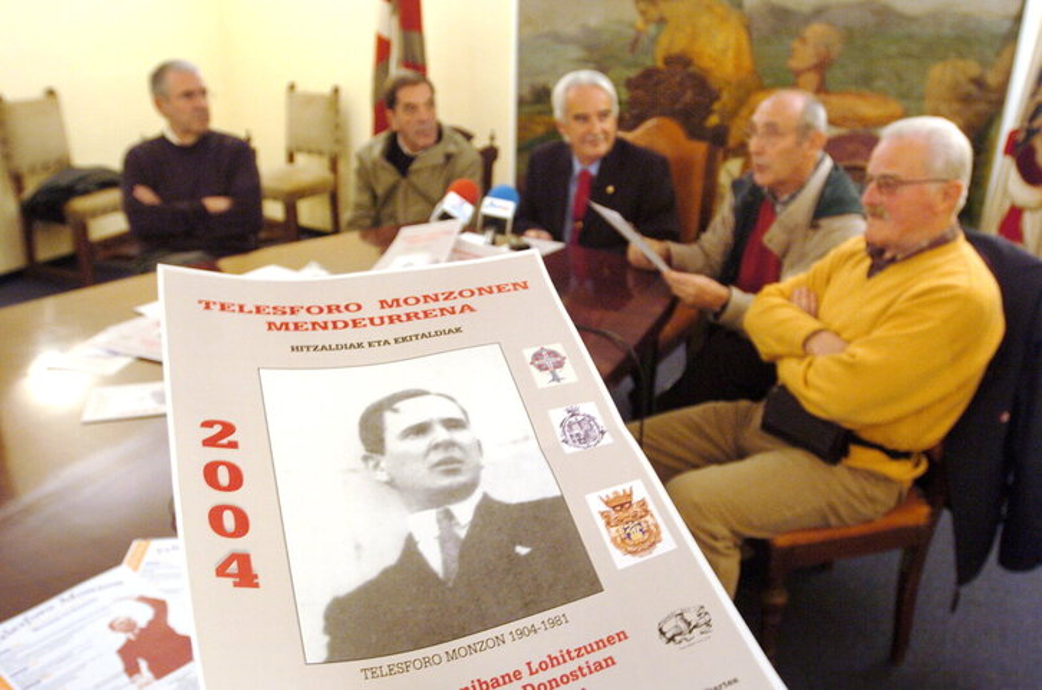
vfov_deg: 43.4
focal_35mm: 30
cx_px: 521
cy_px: 345
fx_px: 867
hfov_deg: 62.0
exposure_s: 1/15
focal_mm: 20
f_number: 4
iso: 400
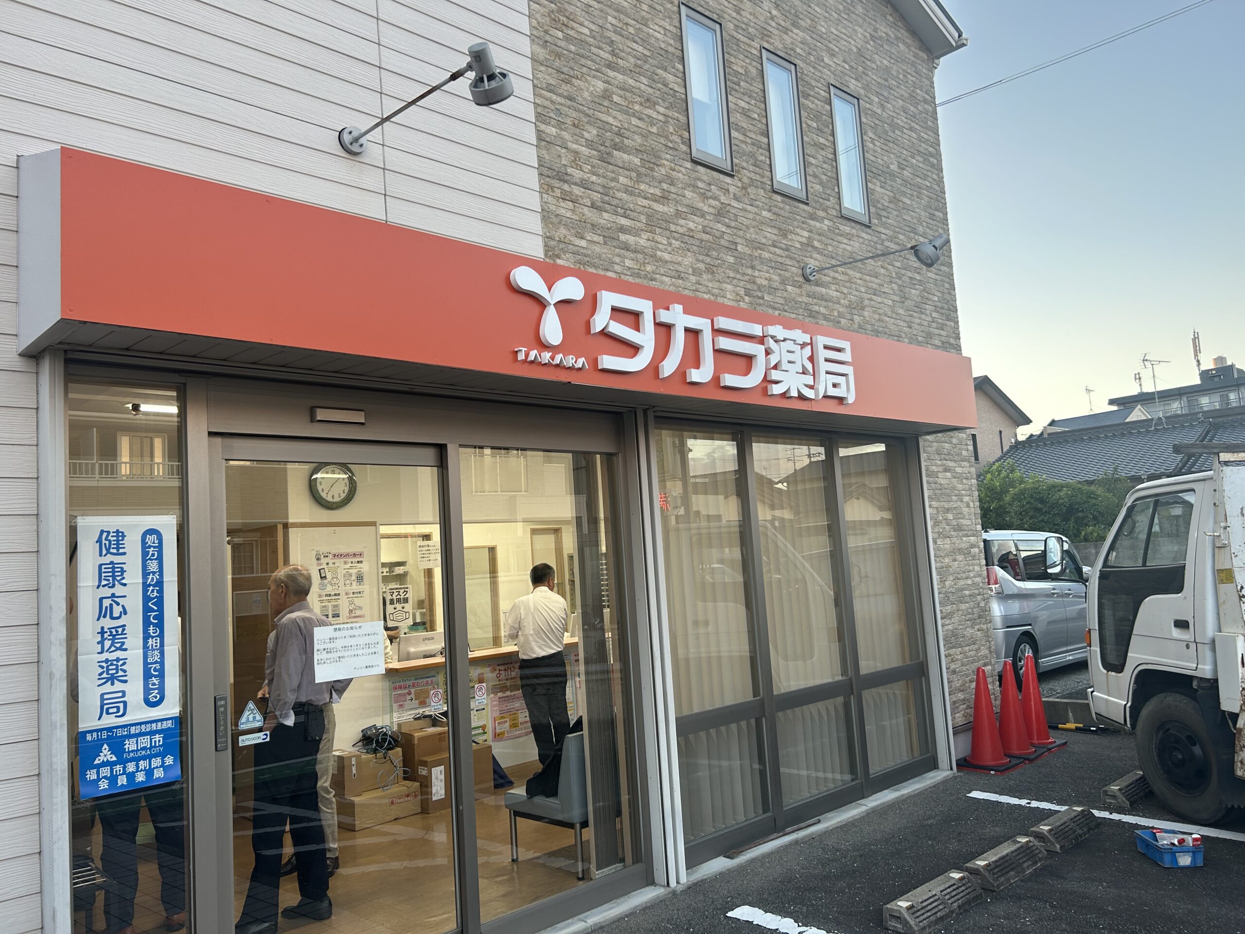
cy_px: 467
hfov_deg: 67.3
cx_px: 622
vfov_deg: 53.1
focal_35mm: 26
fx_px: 935
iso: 50
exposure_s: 1/165
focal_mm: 5.7
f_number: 1.5
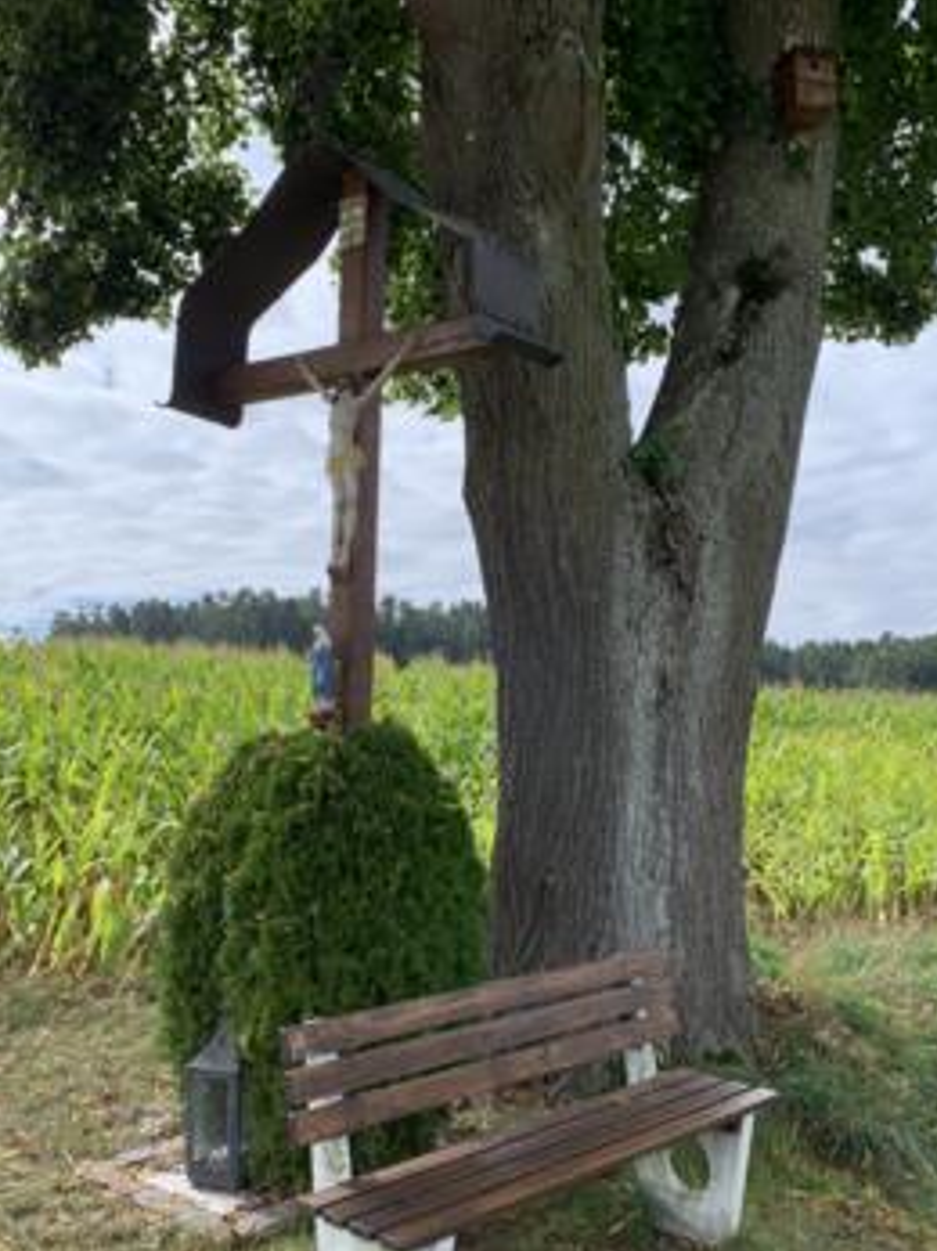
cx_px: 476
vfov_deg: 55.4
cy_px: 616
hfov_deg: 42.9
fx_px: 1192
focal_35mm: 33
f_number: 1.8
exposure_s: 1/1235
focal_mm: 4.25
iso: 25
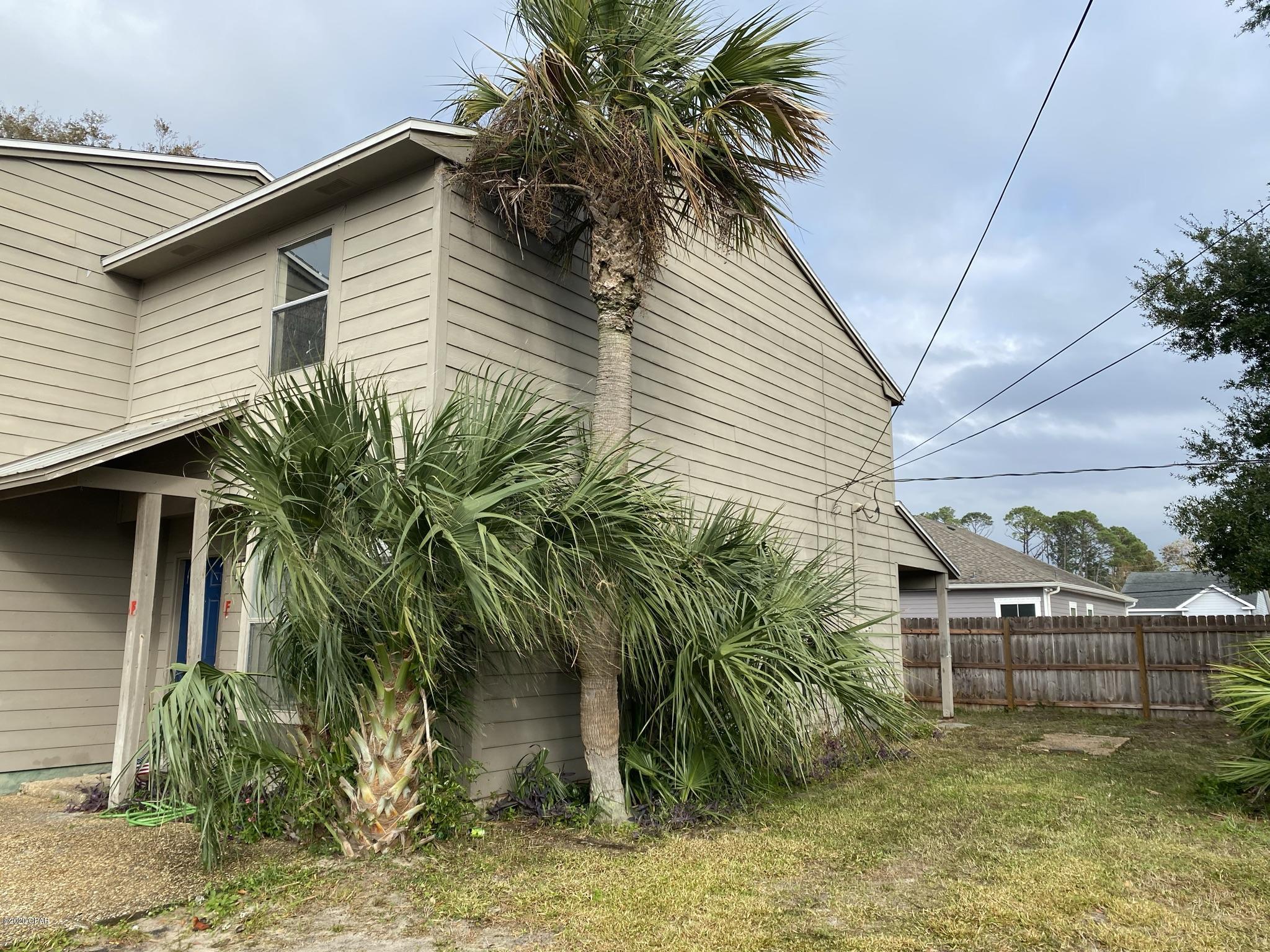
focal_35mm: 26
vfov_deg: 53.1
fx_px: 954
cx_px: 635
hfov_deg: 67.3
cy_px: 476
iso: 32
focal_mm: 4.25
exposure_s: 1/1484
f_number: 1.8
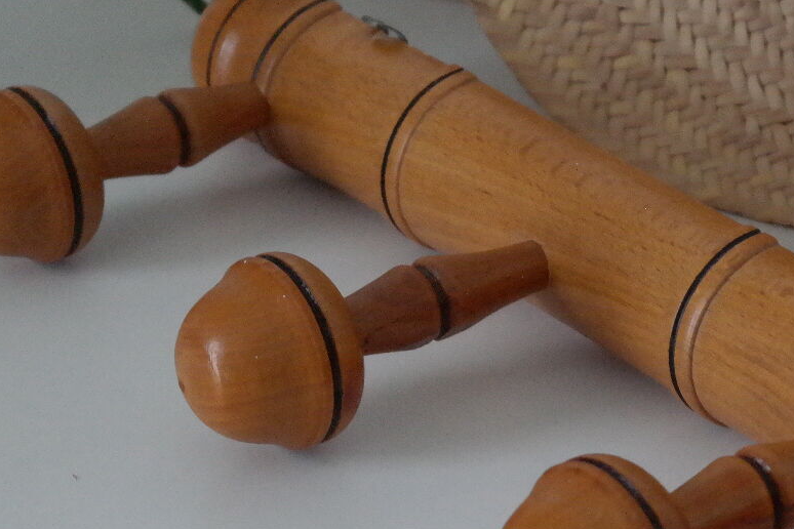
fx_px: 3793
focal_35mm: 172
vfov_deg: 8.0
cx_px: 684
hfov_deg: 11.9
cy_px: 458
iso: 3200
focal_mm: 50
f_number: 5.6
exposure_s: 1/60
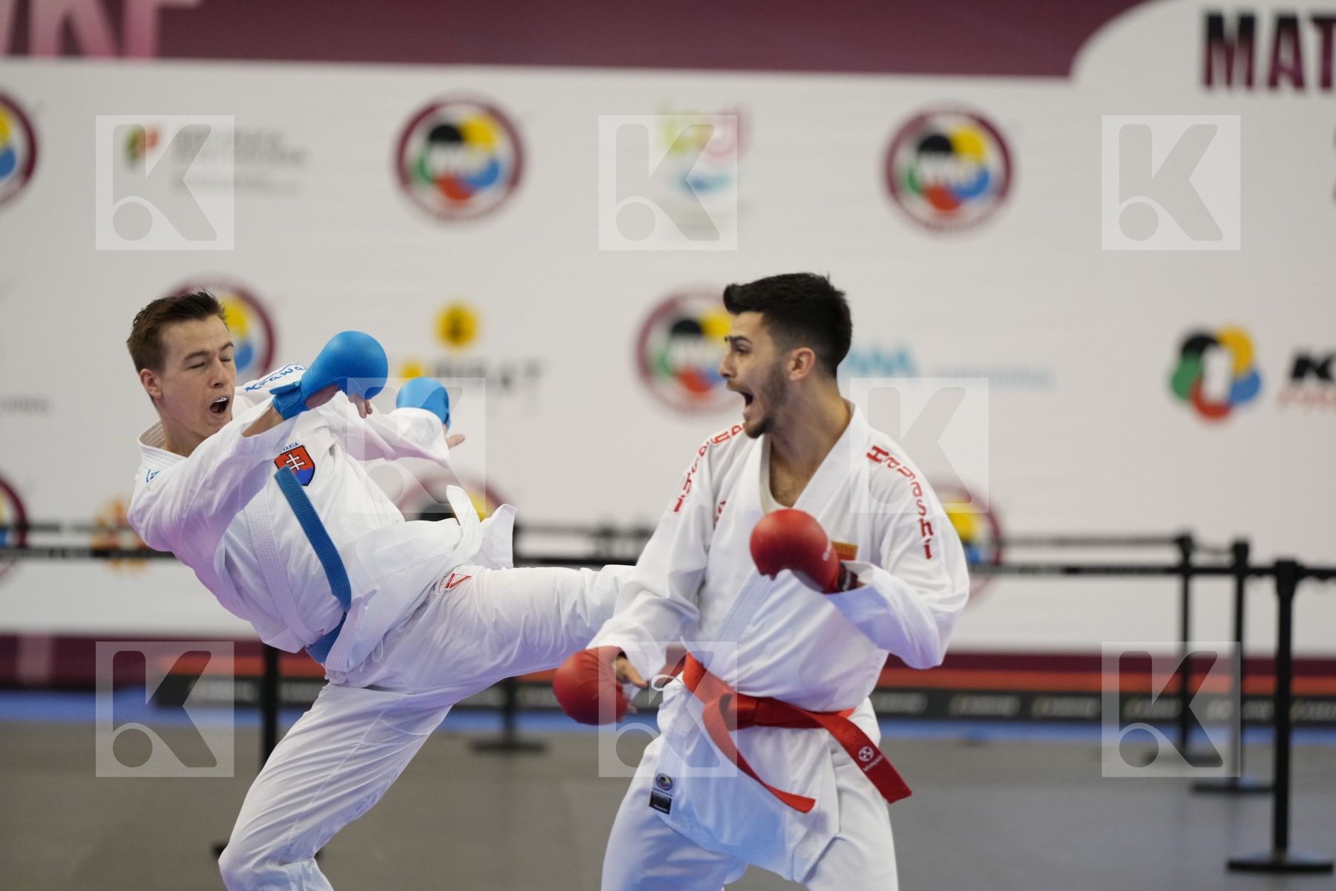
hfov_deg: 10.3
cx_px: 668
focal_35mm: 200
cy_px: 446
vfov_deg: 6.9
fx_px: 7422
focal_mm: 200
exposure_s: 1/1000
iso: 2500
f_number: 2.8
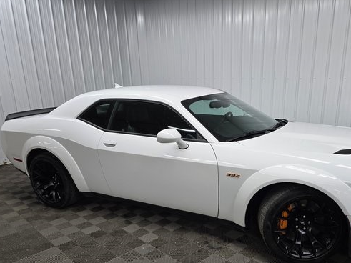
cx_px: 209
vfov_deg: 46.3
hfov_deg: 59.5
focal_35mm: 30
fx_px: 304
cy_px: 169
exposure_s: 1/120
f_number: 1.7
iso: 160
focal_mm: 6.3
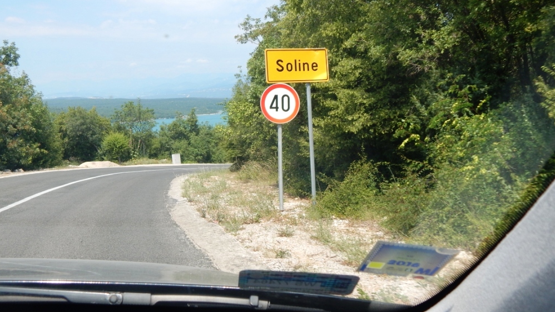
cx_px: 283
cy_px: 147
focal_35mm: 38
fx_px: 559
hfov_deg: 52.8
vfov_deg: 31.2
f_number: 3.3
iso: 125
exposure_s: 1/800
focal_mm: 6.1
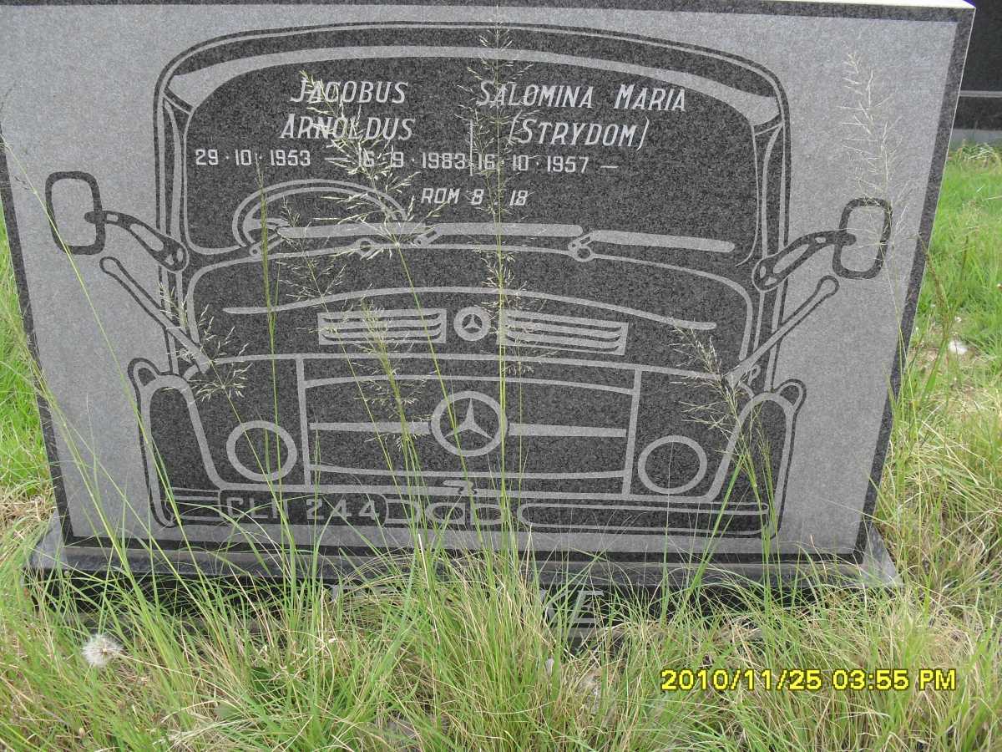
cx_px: 501
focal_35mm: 38
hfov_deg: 49.0
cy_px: 376
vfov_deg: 37.7
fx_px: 1100
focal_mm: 6.3
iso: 80
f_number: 2.8
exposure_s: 1/250
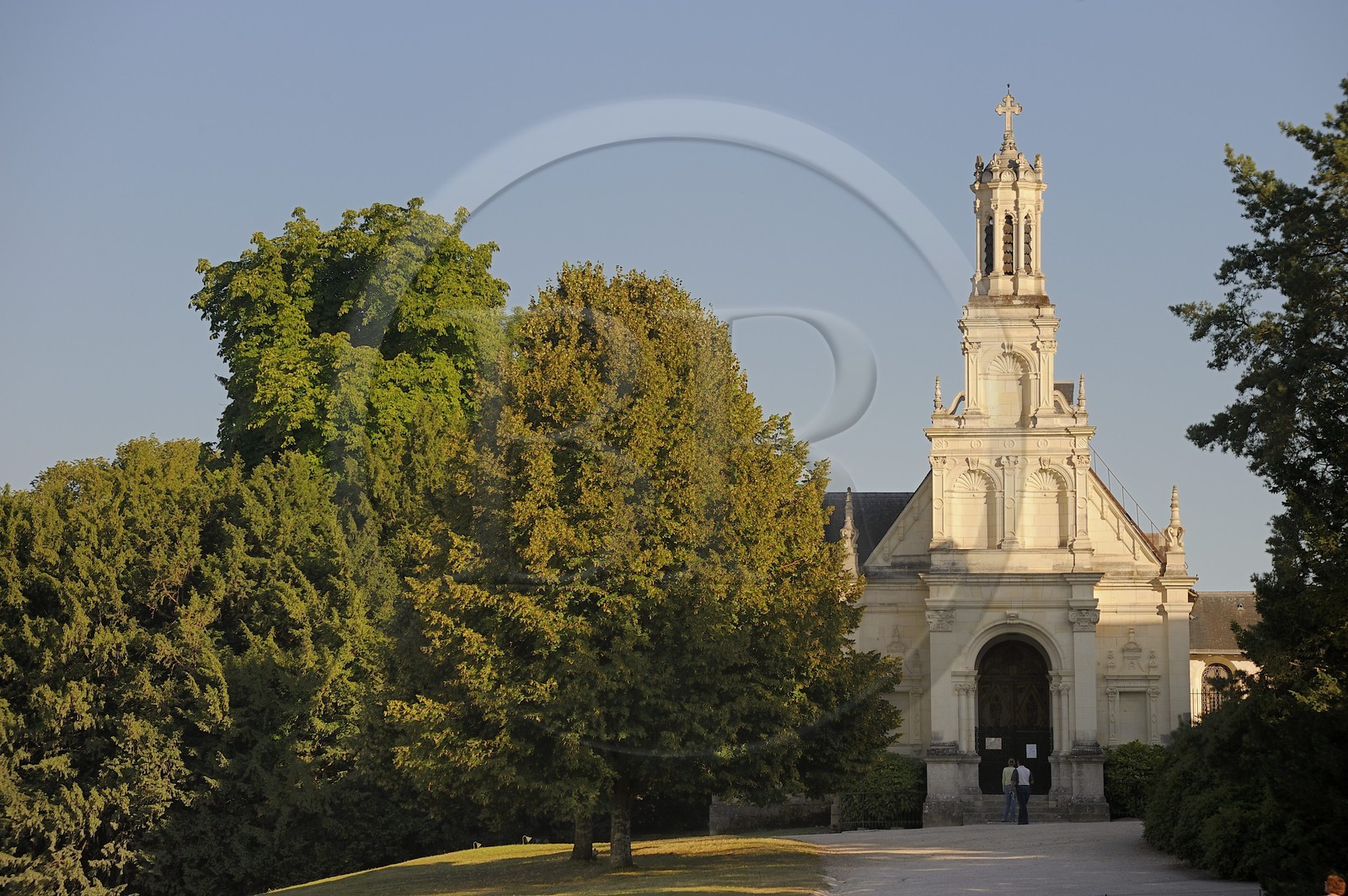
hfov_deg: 10.3
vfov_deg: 6.9
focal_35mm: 200
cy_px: 448
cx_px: 674
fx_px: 7483
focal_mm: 200
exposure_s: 1/400
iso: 200
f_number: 7.1
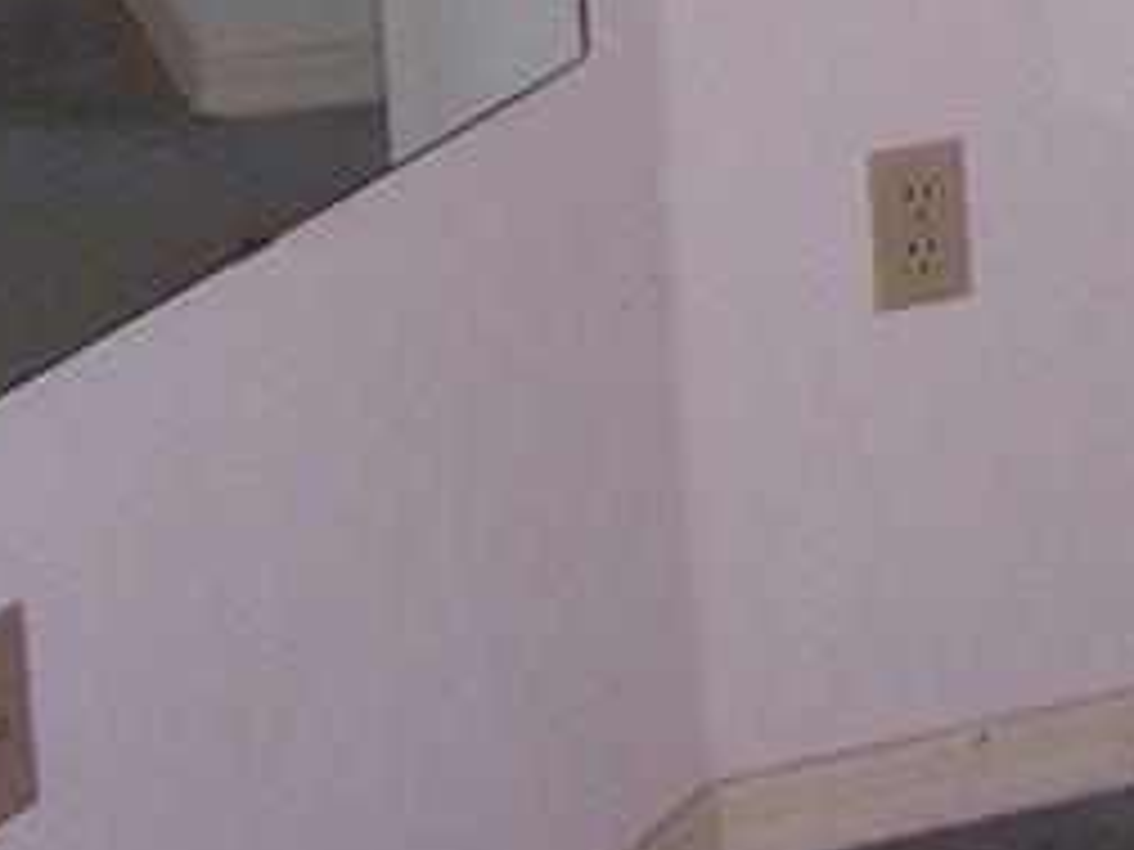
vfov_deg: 10.5
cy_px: -625
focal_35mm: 134
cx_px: 1305
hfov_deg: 14.3
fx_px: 4390
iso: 140
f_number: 2.8
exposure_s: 1/60
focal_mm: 5.5
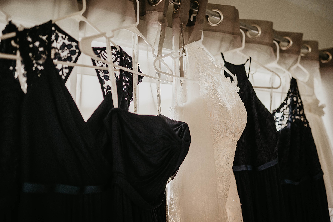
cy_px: 111
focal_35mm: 35
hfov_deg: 54.4
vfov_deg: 37.9
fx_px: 324
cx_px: 166
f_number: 1.4
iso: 800
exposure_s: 1/160
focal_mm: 35
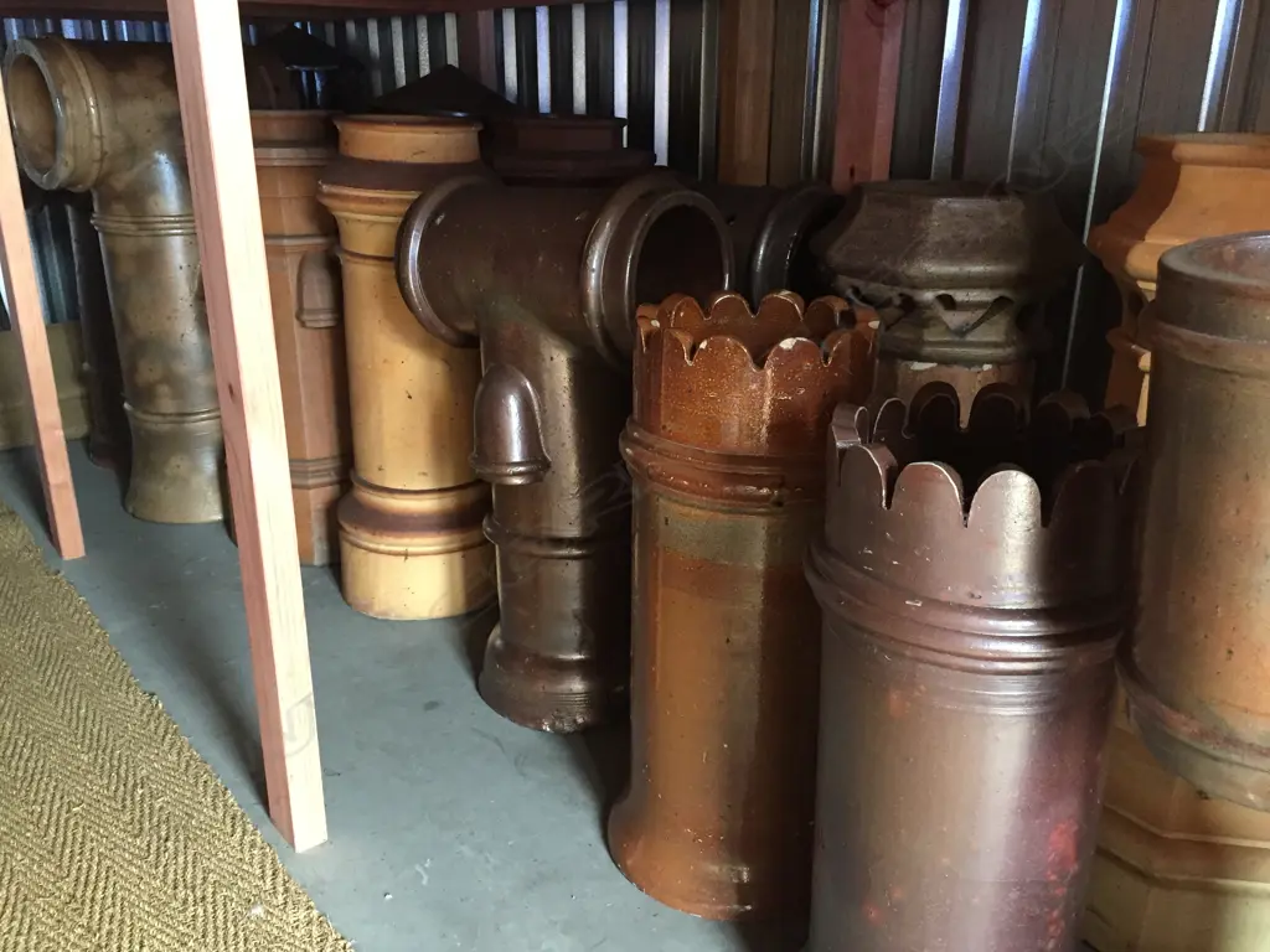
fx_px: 1064
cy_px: 476
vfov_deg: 48.2
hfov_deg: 61.7
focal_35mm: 29
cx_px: 635
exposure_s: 1/17
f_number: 2.2
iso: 320
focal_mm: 4.15
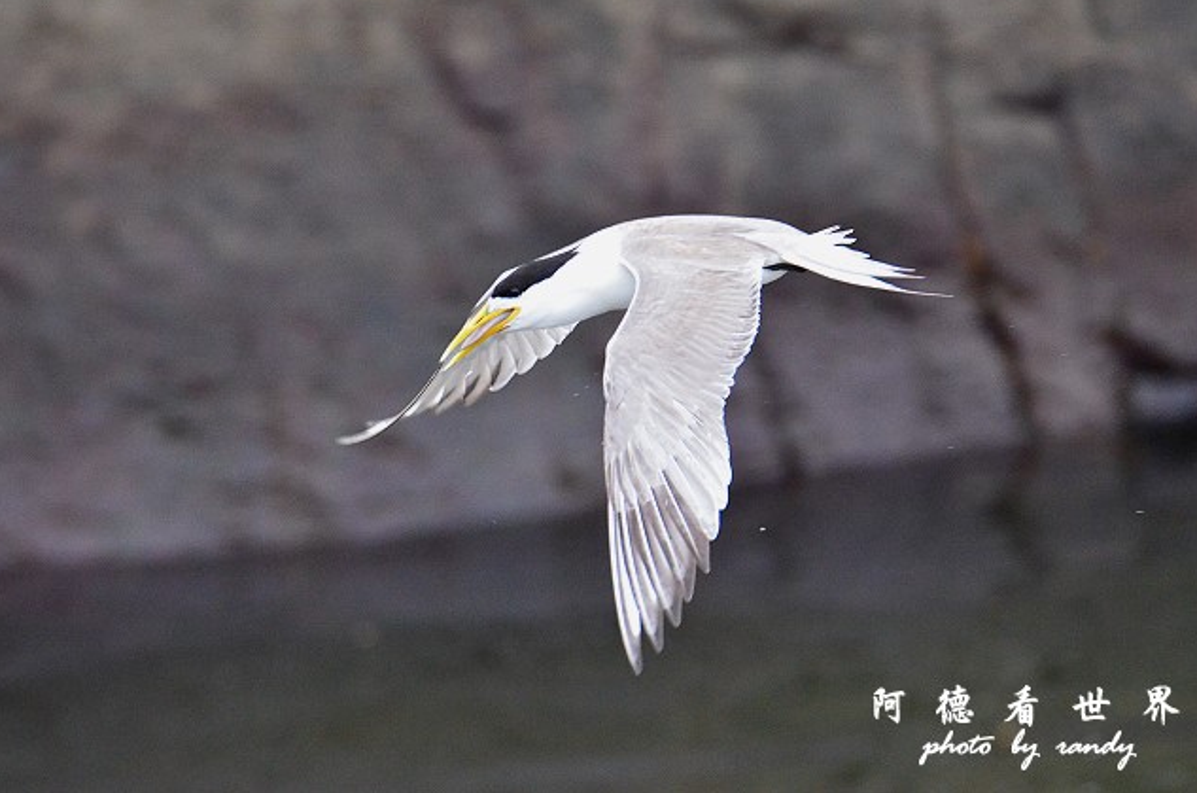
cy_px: 396
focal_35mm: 637
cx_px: 598
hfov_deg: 3.2
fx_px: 21132
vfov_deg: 2.1
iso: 5000
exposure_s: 1/1000
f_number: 6
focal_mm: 420
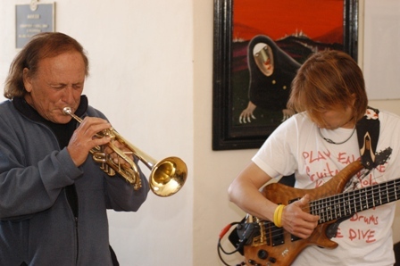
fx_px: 1332
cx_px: 200
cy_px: 133
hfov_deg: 17.1
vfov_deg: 11.4
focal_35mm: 120
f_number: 3.2
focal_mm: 80
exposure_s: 1/100
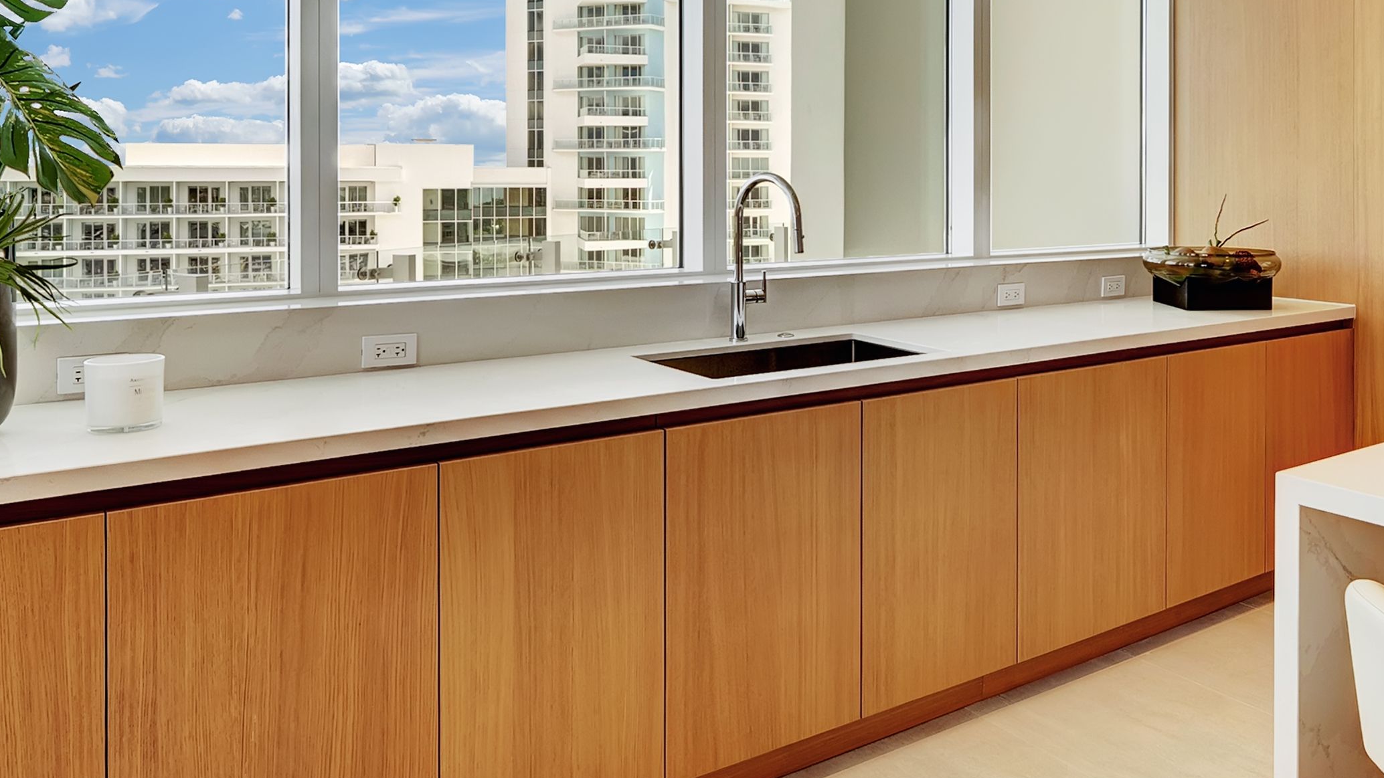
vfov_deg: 37.9
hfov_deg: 63.5
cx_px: 853
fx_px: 1101
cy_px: 190
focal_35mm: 30
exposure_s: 1/200
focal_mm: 14
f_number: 10
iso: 320
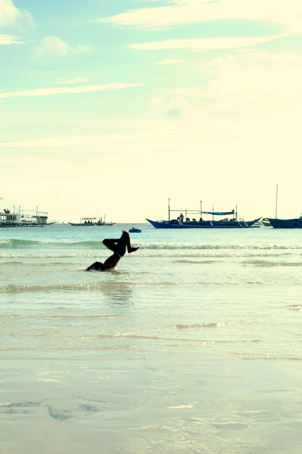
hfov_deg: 18.2
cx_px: 151
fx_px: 945
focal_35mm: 75
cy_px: 227
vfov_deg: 27.0
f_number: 22
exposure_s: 1/125
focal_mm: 50
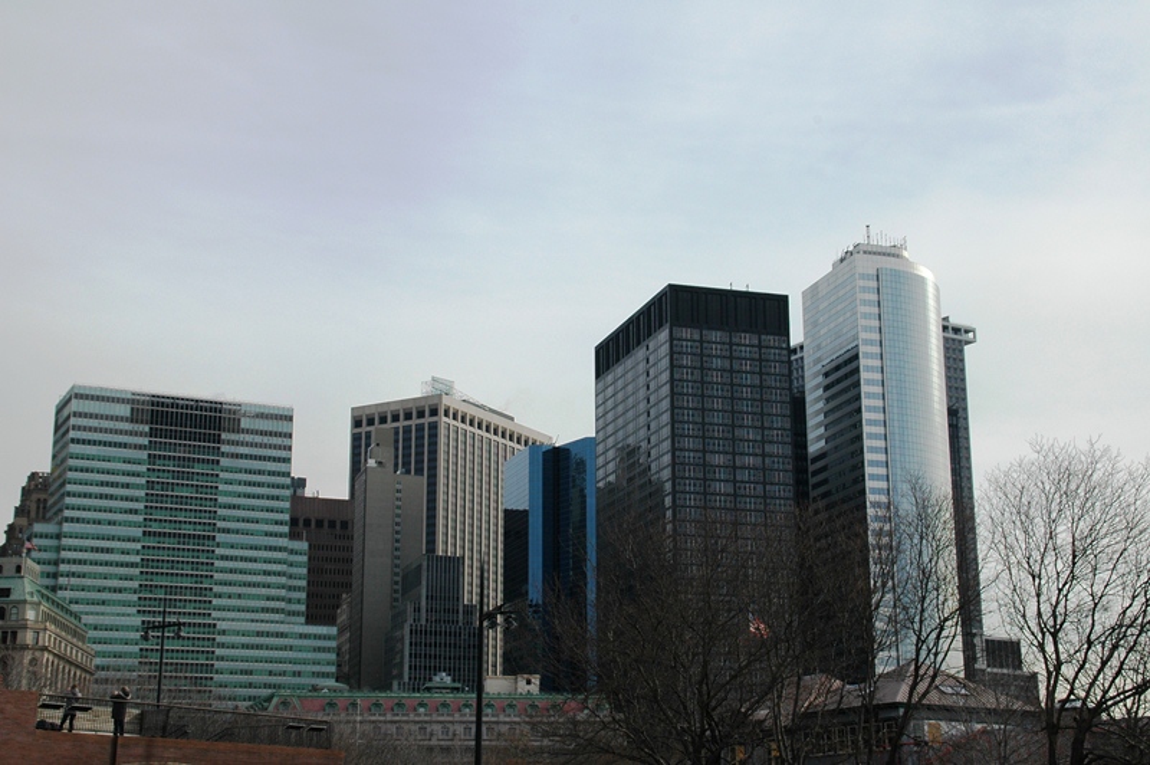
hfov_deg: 35.1
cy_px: 382
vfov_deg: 23.7
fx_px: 1819
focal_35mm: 57
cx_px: 575
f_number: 11
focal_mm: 38
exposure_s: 1/400
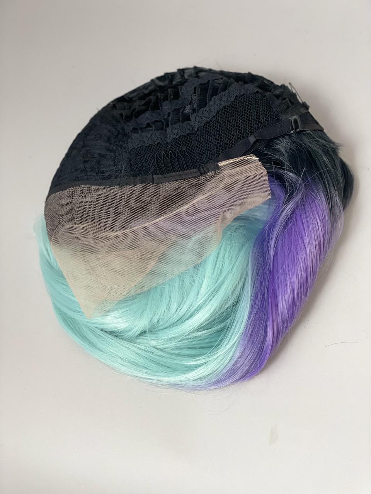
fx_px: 743
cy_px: 247
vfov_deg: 36.8
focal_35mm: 52
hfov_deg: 28.0
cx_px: 186
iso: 200
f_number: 2
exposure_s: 1/122
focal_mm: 6
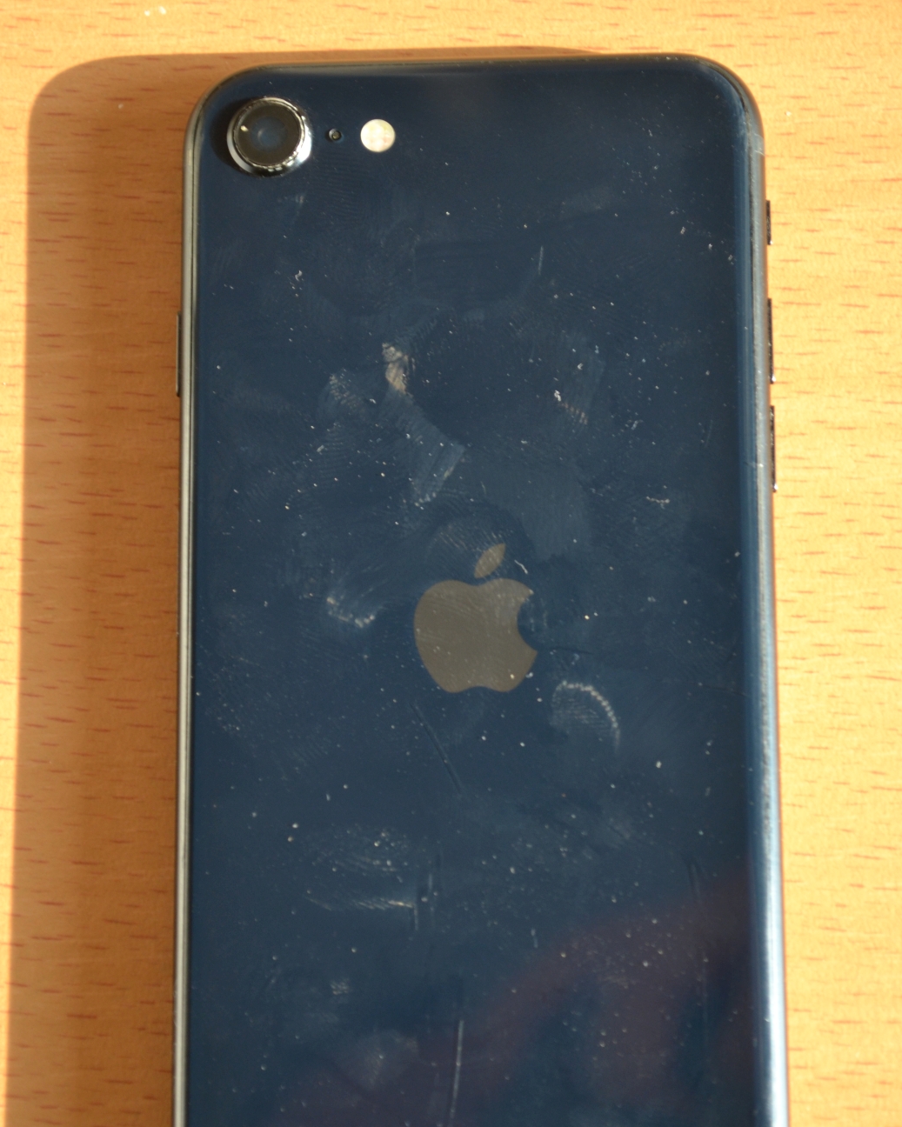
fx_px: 3189
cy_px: 644
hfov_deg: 16.1
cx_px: 459
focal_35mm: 96
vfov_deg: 20.0
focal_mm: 55
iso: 400
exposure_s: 1/60
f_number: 5.6
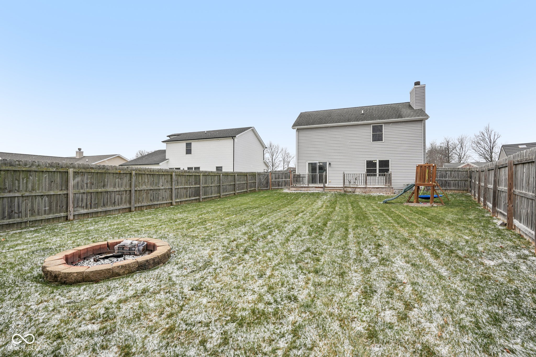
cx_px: 268
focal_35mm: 16
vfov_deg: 73.7
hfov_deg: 96.7
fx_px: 238
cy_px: 178
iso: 100
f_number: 8
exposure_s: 1/200
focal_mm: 16
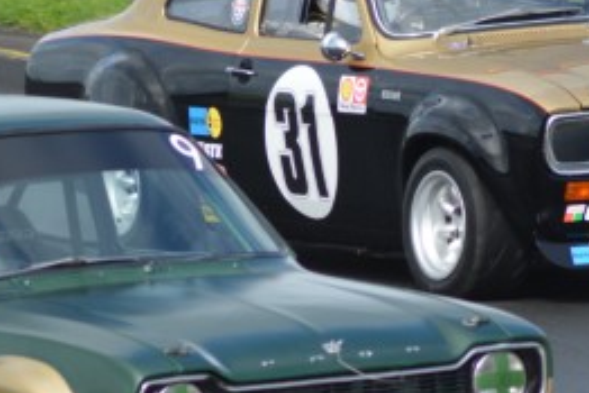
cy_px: 271
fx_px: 15109
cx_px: 146
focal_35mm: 923
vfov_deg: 1.5
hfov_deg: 2.2
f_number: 6.3
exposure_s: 1/800
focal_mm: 230
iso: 400
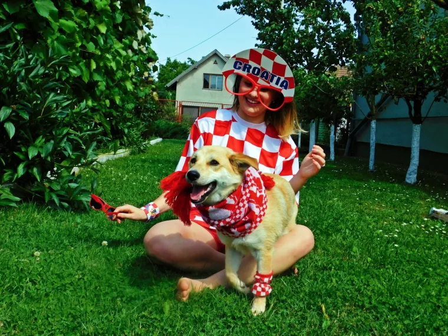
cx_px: 224
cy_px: 168
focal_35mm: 40
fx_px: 518
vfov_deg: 36.0
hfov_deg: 46.8
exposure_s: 1/1000
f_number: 3.6
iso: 125
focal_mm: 7.1
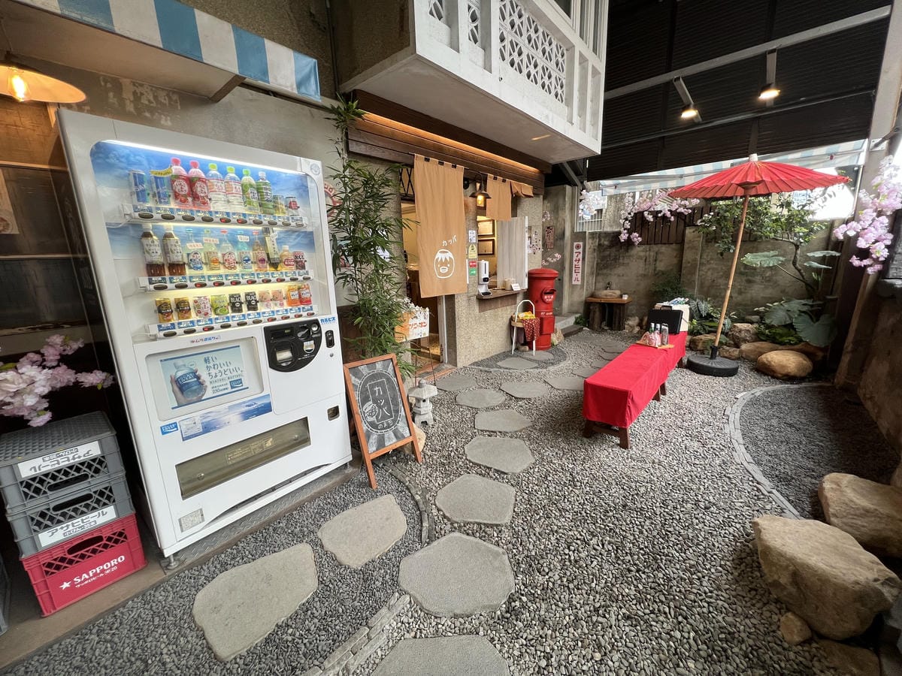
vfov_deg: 89.9
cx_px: 451
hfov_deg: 106.2
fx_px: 339
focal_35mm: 13
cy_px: 338
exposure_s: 1/120
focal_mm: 1.57
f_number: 1.8
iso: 64
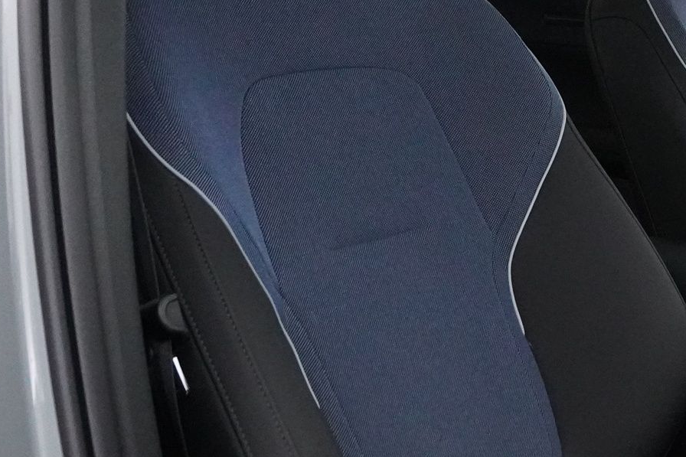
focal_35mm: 67
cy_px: 196
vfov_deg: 20.3
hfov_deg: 28.2
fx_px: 1276
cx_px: 688
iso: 6400
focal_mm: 16
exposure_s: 1/125
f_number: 3.5
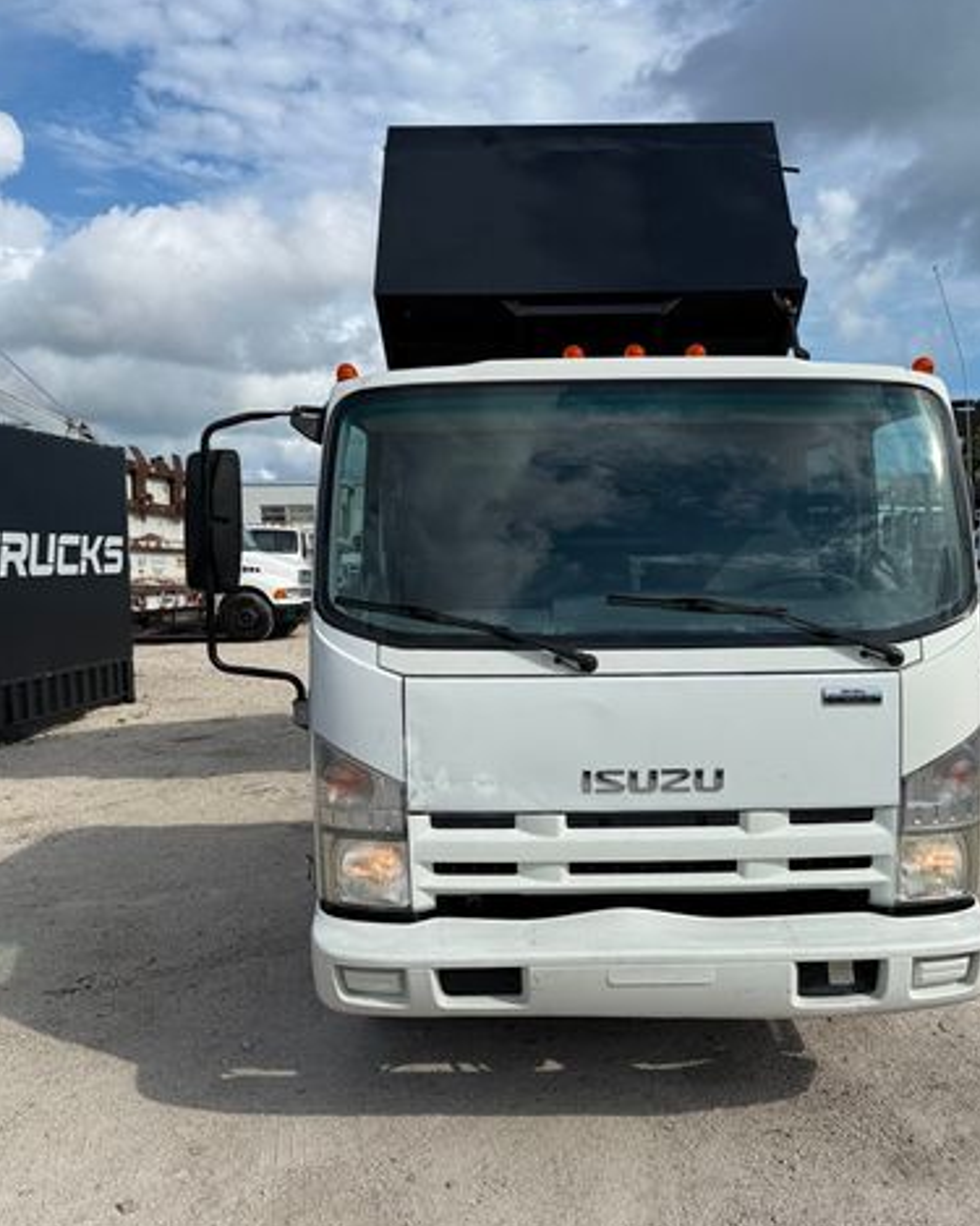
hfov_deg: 45.6
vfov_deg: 55.7
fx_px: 1161
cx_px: 578
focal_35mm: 32
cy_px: 614
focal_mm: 6.76
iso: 80
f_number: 1.78
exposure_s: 1/8130
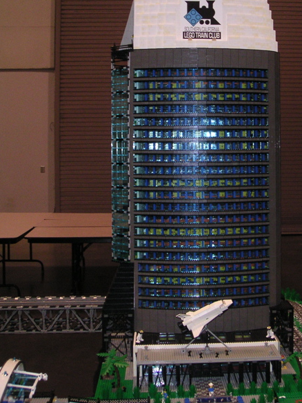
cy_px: 146
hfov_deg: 27.8
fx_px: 606
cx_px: 203
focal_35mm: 52
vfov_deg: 36.6
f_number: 2.8
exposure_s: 1/45
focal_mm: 6
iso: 160
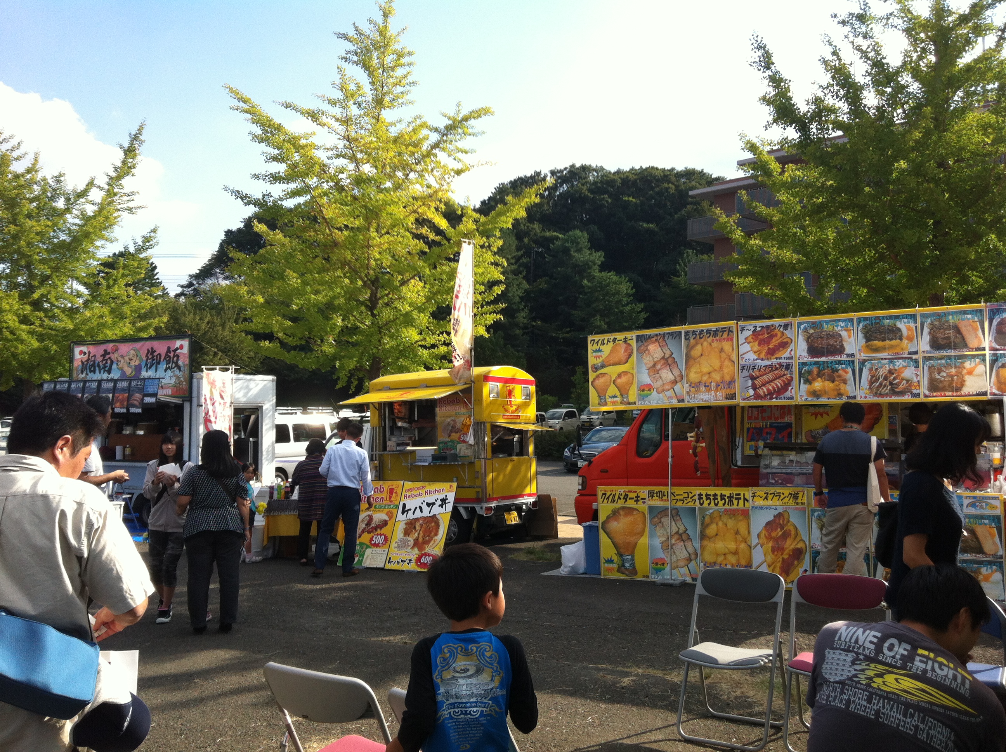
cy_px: 376
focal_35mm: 35
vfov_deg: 40.6
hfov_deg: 52.7
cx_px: 503
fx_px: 1016
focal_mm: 3.85
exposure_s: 1/773
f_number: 2.8
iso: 80
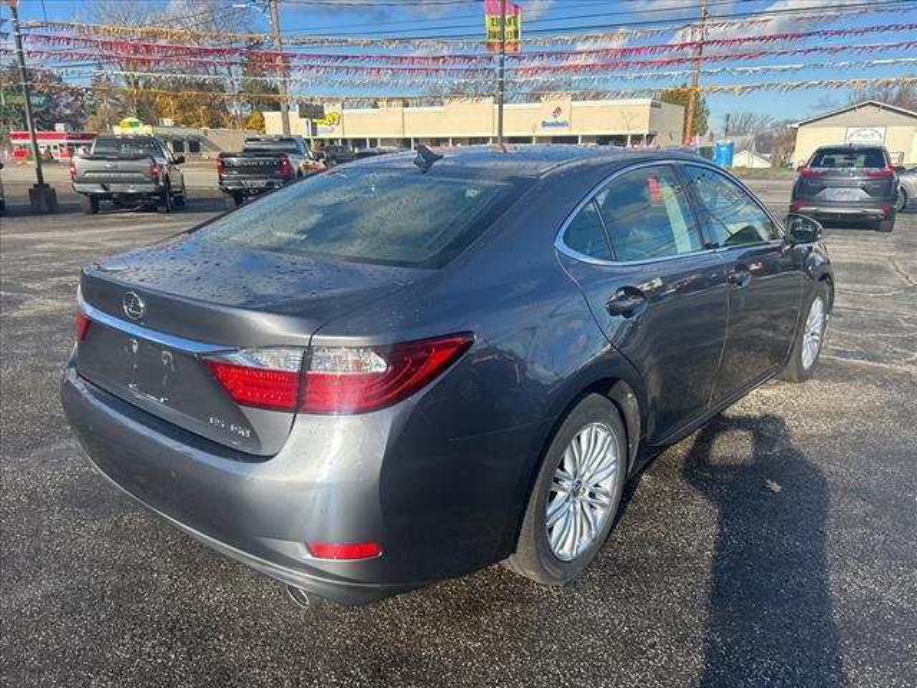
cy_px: 344
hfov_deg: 67.3
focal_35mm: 26
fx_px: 689
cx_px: 458
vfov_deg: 53.1
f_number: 1.5
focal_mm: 5.7
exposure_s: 1/2299
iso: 50
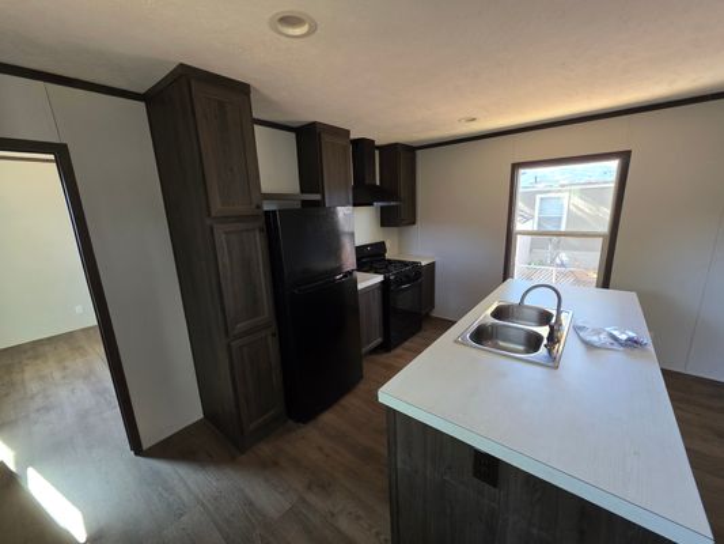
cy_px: 272
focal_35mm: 13
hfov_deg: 106.2
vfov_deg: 89.9
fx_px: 272
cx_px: 362
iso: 250
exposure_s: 1/60
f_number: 1.9
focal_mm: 2.2
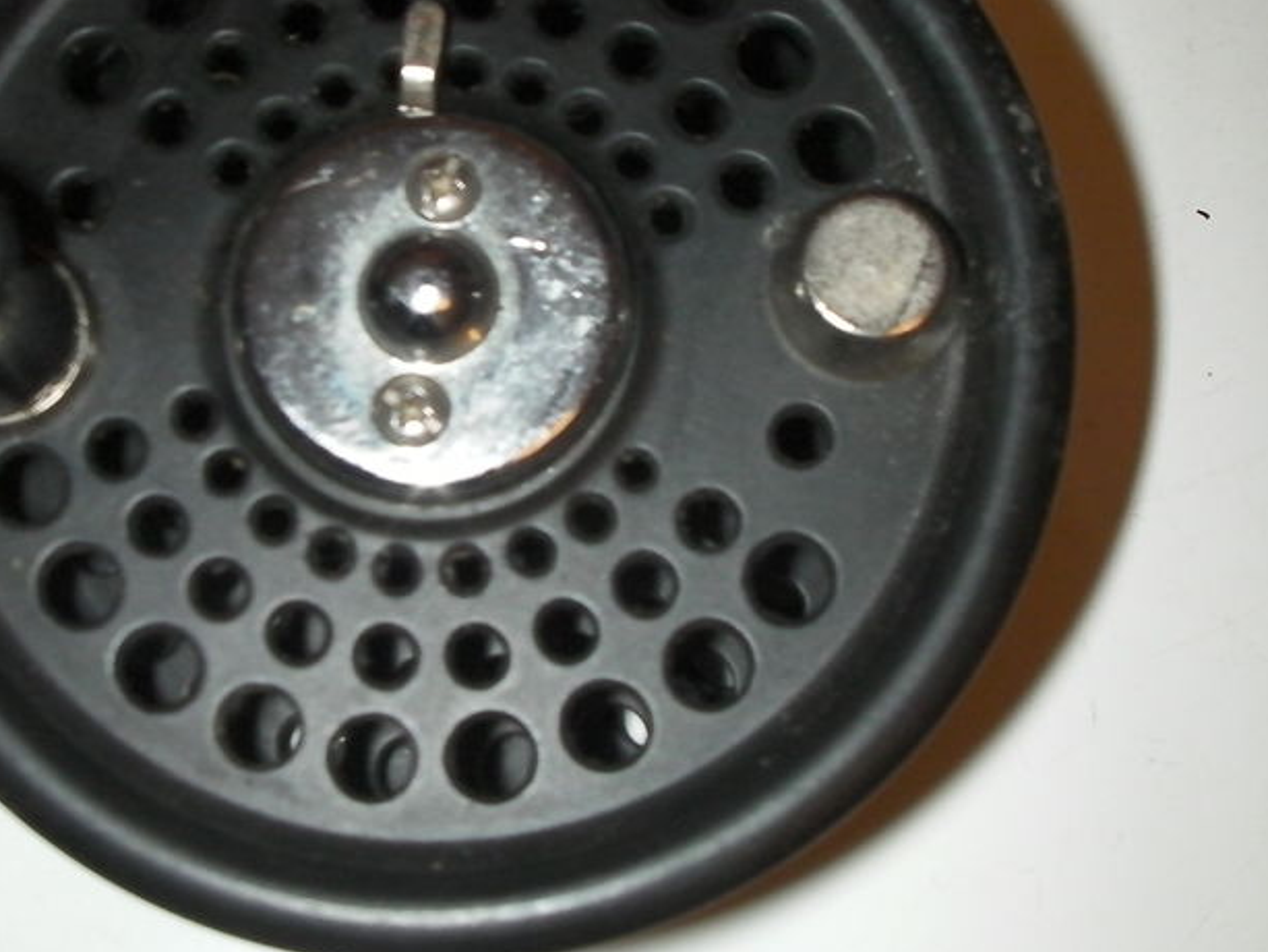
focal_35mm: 62
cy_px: 329
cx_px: 496
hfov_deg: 31.1
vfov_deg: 23.6
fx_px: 2272
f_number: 5.6
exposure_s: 1/30
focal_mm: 6.3
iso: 200
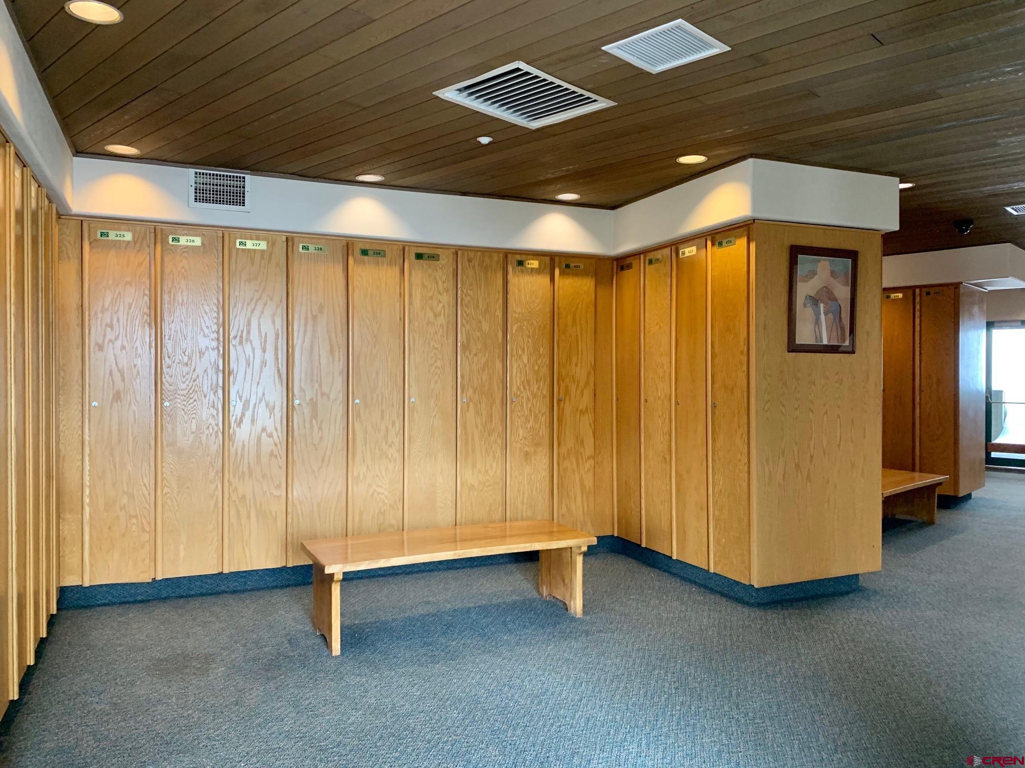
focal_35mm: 26
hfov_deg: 67.3
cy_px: 384
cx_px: 512
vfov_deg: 53.1
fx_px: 770
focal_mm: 4.25
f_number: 1.8
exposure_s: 1/60
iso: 250
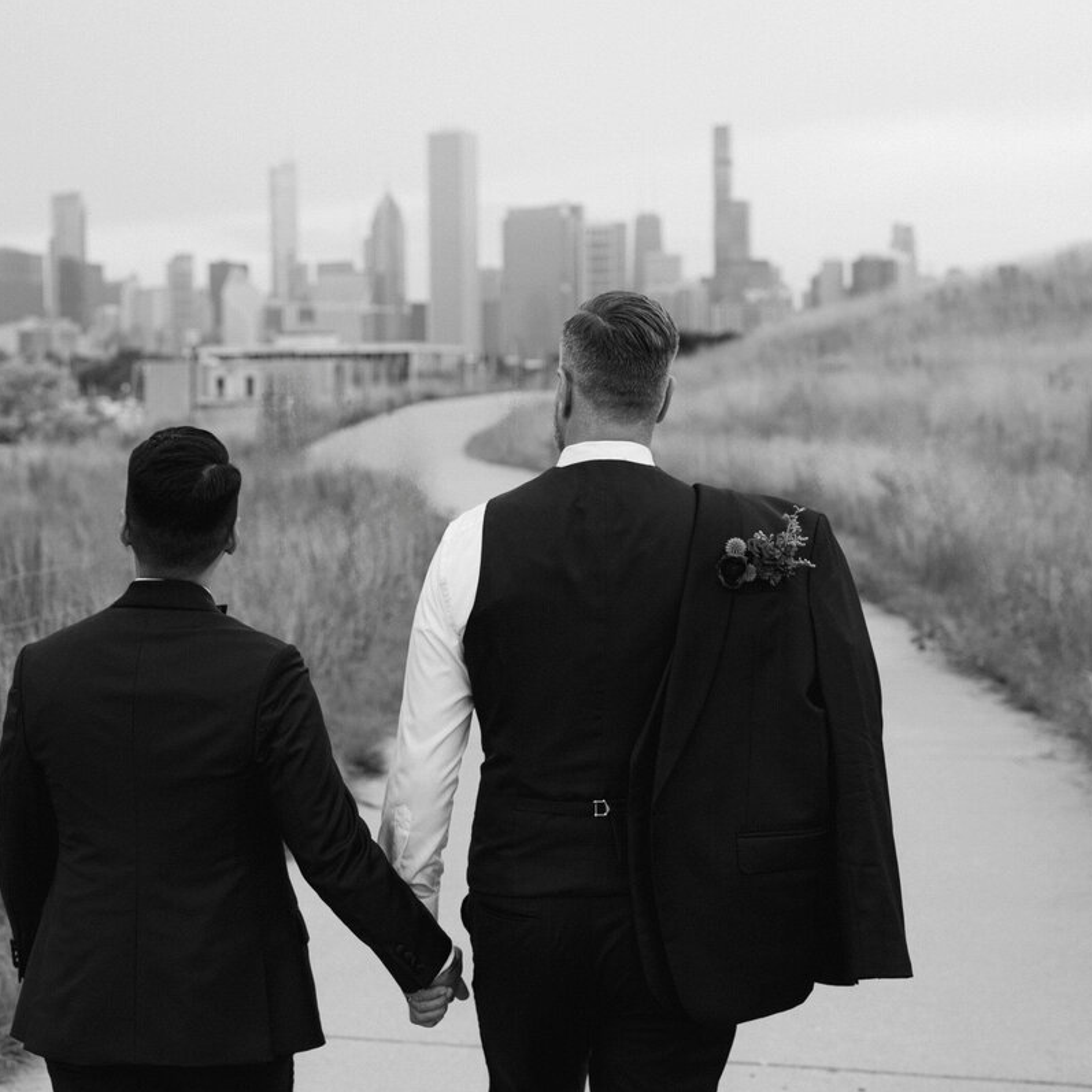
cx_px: 399
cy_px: 547
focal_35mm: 64
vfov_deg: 26.9
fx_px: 2284
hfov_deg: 26.8
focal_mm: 50
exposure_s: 1/400
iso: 160
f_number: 3.2
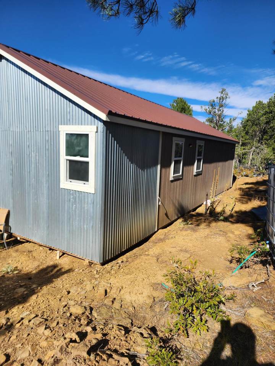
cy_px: 183
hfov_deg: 58.9
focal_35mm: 23
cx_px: 138
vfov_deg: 73.9
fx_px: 244
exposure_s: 1/1480
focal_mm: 6.4
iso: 12
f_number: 1.8
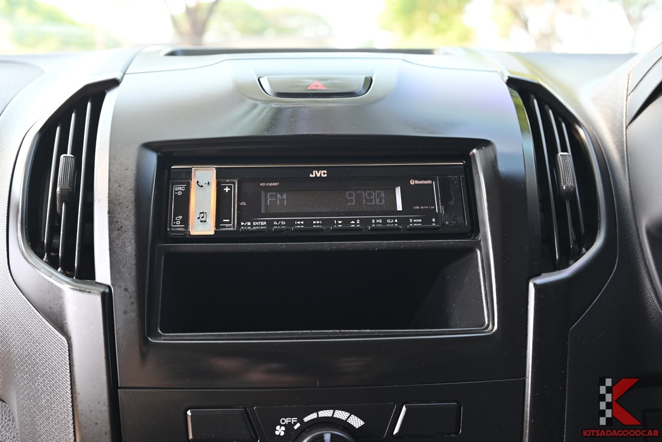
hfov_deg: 53.1
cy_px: 221
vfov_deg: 36.9
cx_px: 331
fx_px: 662
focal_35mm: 36
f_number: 6.3
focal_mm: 36
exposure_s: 1/30
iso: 250
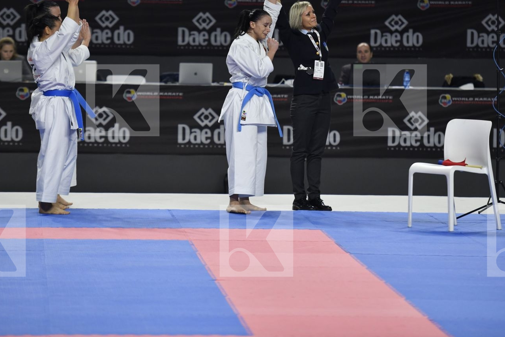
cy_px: 100
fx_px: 3254
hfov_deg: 8.9
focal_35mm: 232
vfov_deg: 5.9
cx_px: 256
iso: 800
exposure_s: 1/800
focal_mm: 165
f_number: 2.8
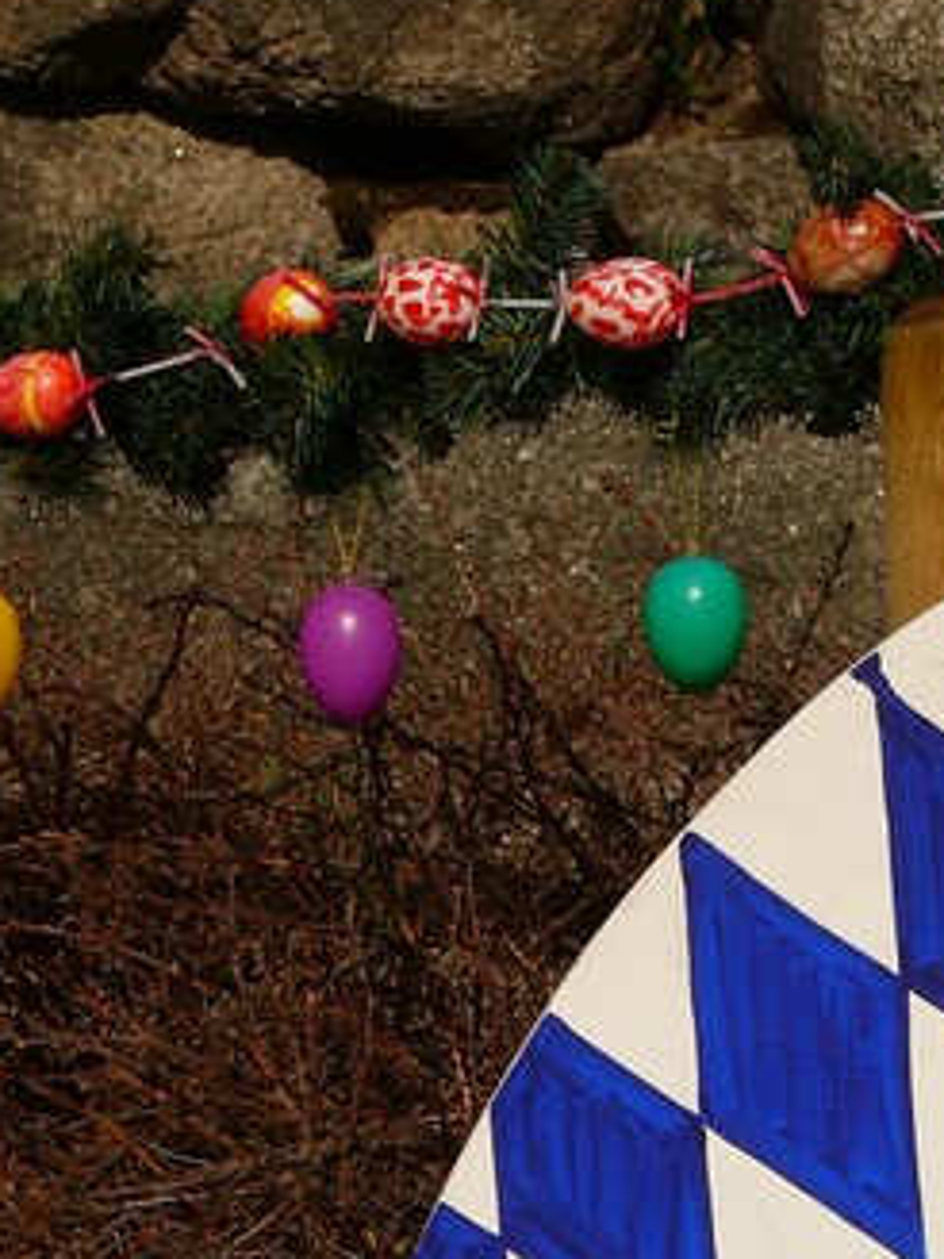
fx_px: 11235
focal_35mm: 309
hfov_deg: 4.8
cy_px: 1351
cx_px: 760
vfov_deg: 6.4
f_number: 5.6
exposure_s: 1/400
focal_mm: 28.6
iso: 100
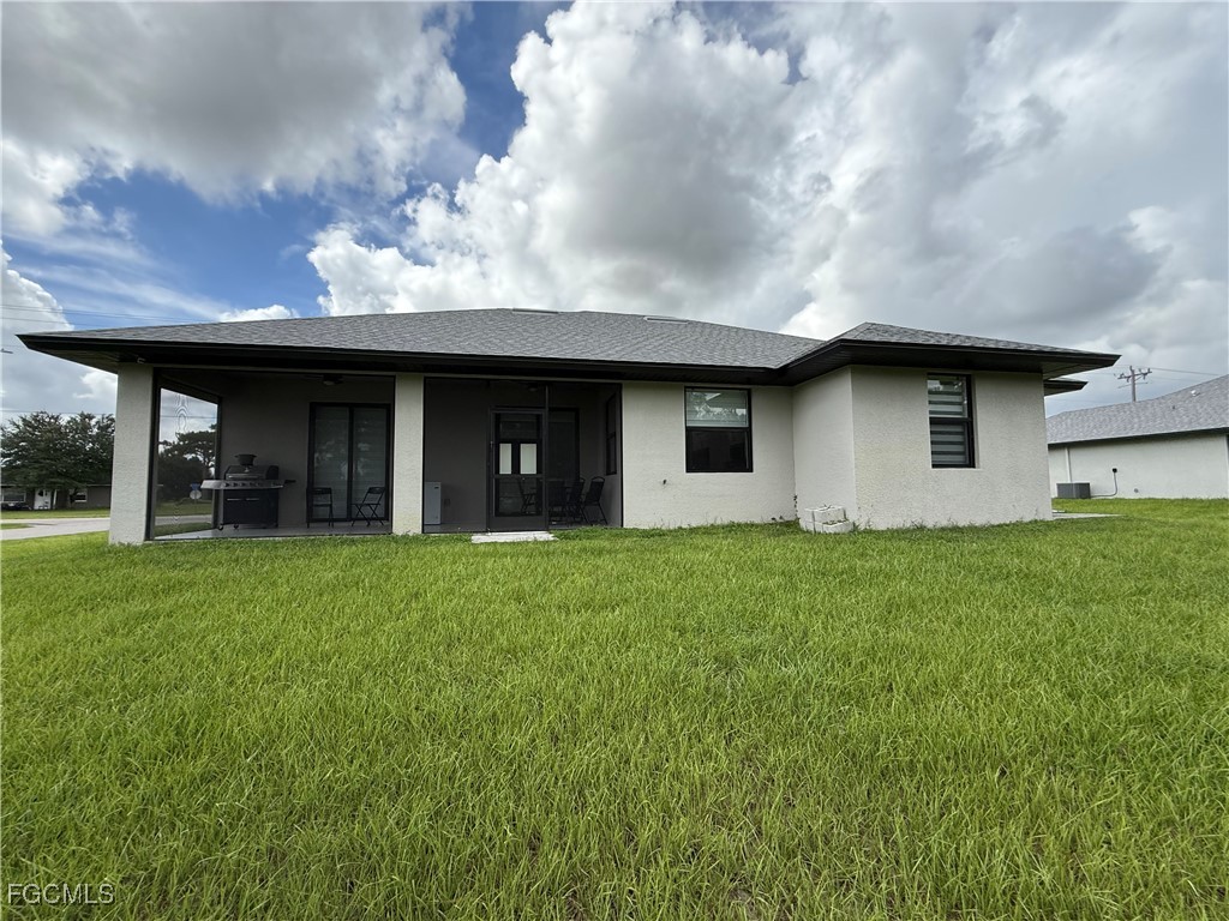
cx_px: 614
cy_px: 460
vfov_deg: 85.7
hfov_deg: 102.1
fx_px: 497
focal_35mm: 14
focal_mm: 2.22
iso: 80
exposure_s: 1/1961
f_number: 2.2
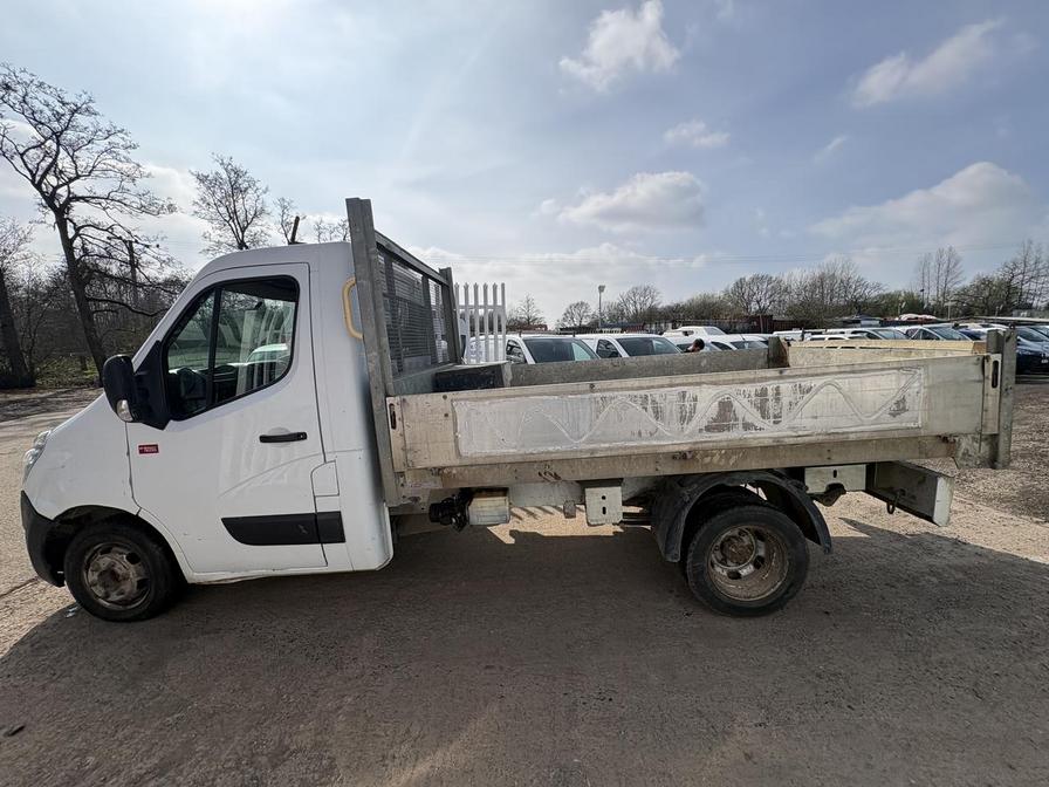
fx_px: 424
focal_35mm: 14
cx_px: 524
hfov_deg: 102.1
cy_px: 394
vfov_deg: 85.7
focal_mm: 2.22
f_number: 2.2
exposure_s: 1/3106
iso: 50
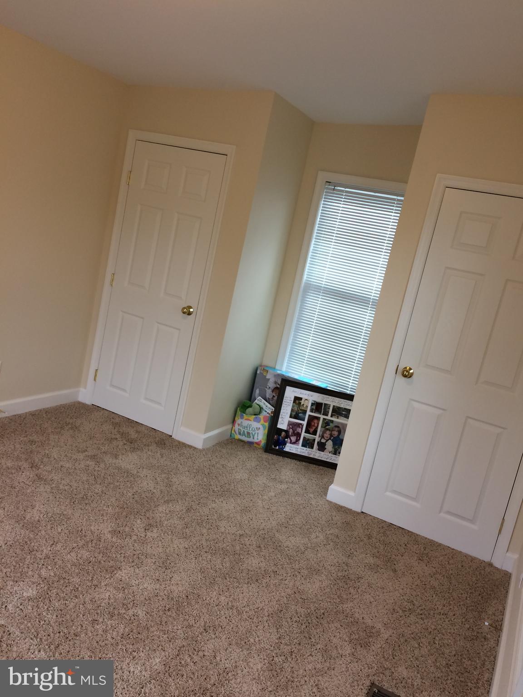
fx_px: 584
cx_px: 262
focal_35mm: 29
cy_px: 348
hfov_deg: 48.2
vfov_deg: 61.7
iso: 50
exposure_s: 1/30
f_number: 2.2
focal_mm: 4.15
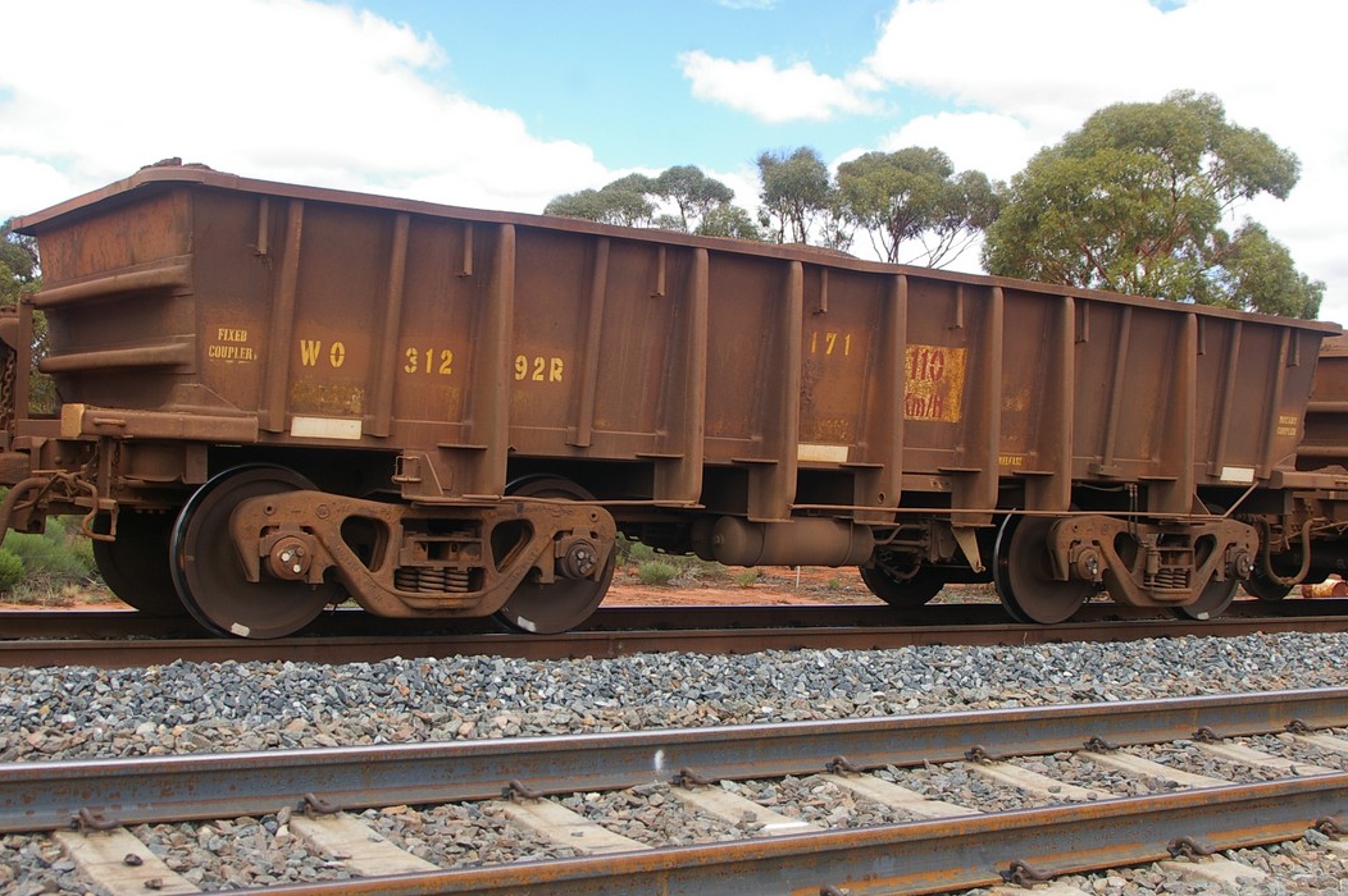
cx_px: 632
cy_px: 474
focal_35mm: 46
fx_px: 1707
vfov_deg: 29.4
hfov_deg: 43.1
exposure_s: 1/250
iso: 200
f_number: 8
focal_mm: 25
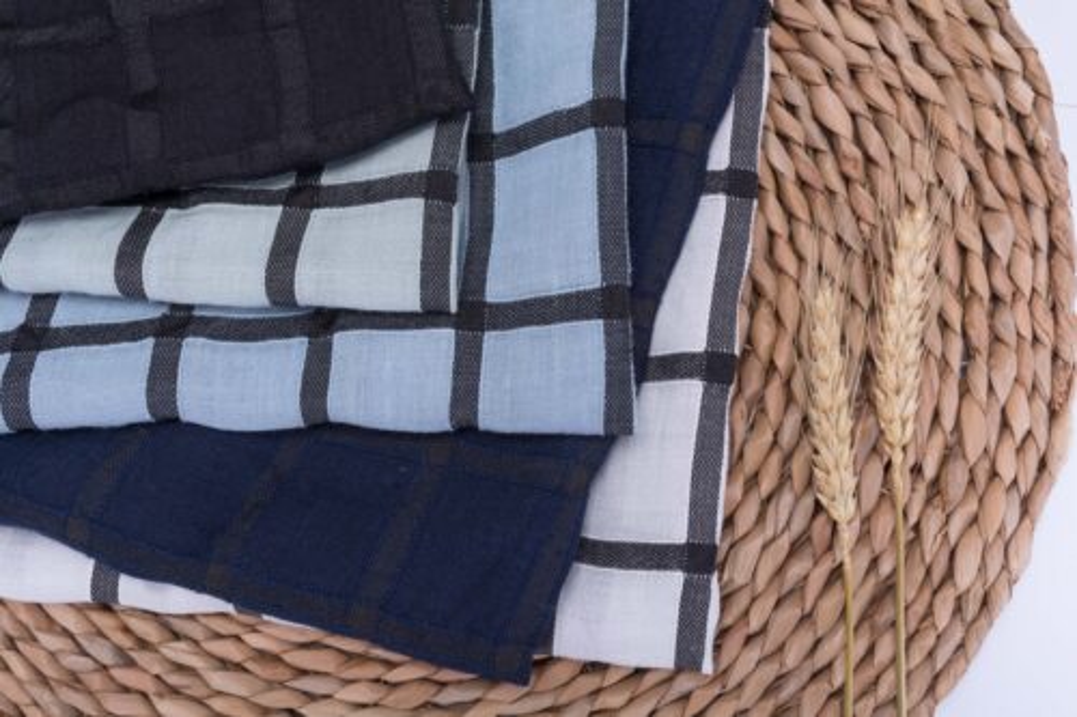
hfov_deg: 53.1
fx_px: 1077
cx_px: 538
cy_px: 358
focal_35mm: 36
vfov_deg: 36.8
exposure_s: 1/125
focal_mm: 24
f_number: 11
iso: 100
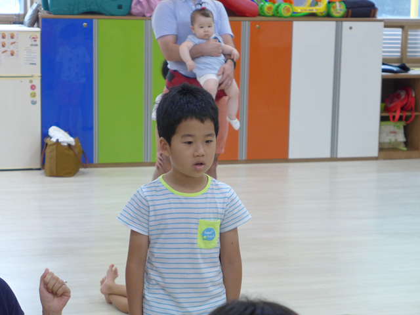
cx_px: 210
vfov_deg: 16.4
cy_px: 158
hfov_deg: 21.8
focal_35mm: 90
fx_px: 1092
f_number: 2.3
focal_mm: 17.7
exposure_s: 1/250
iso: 500
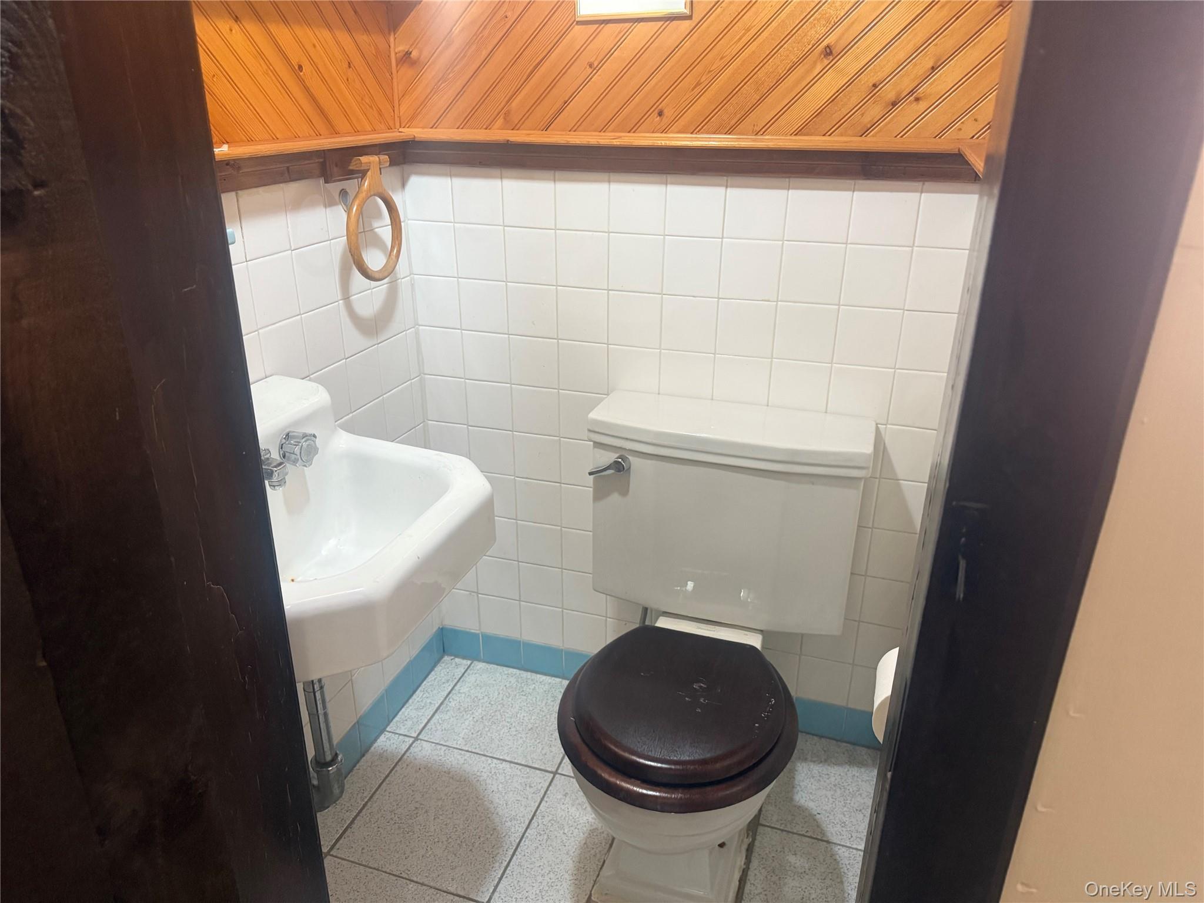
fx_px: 835
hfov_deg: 71.6
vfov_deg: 56.8
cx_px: 602
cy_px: 452
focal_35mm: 24
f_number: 1.78
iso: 500
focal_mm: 6.76
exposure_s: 1/60
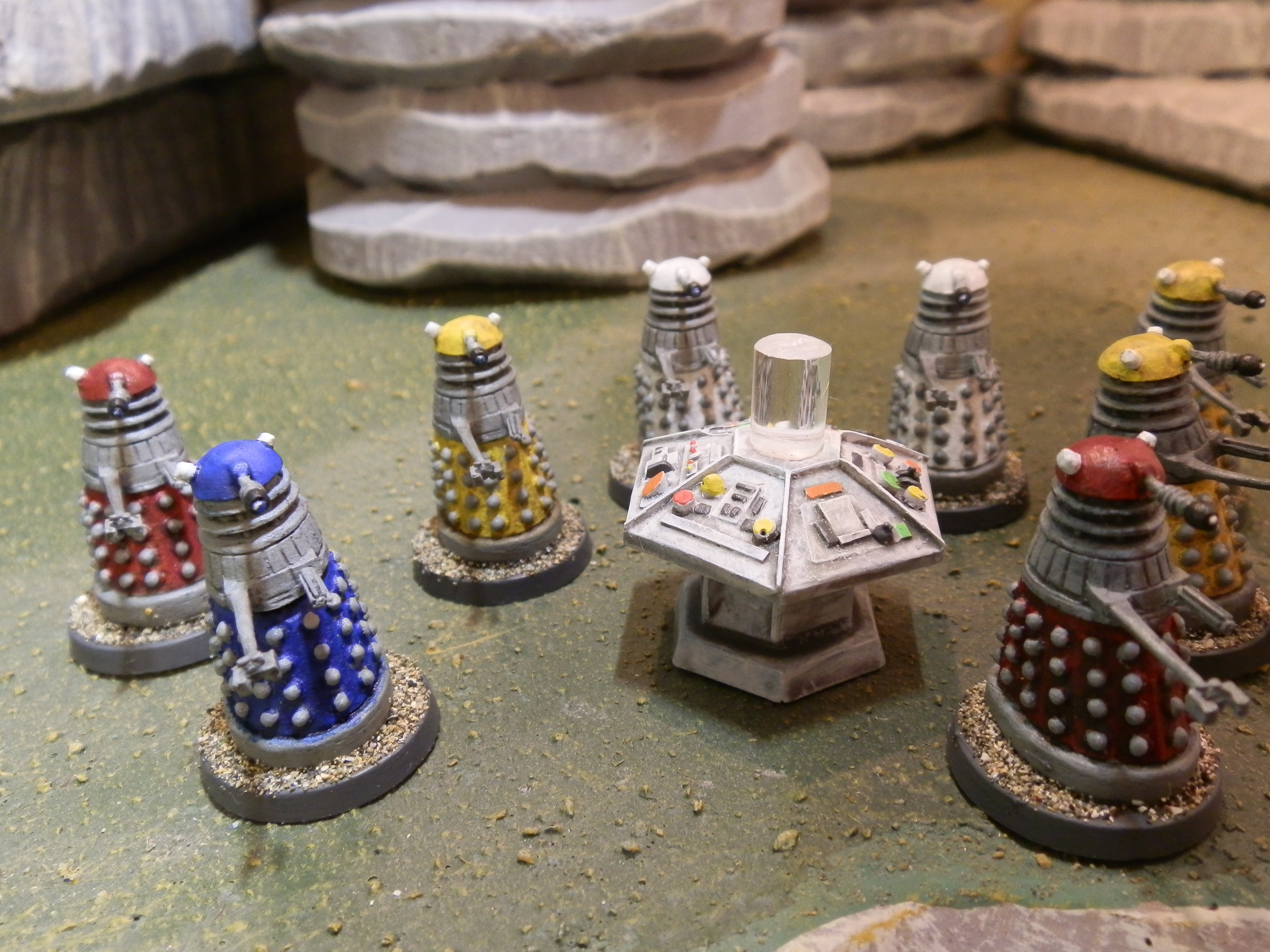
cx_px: 635
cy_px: 476
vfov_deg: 49.7
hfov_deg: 63.4
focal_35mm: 28
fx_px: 1027
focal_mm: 5
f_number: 3.1
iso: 200
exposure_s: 1/13
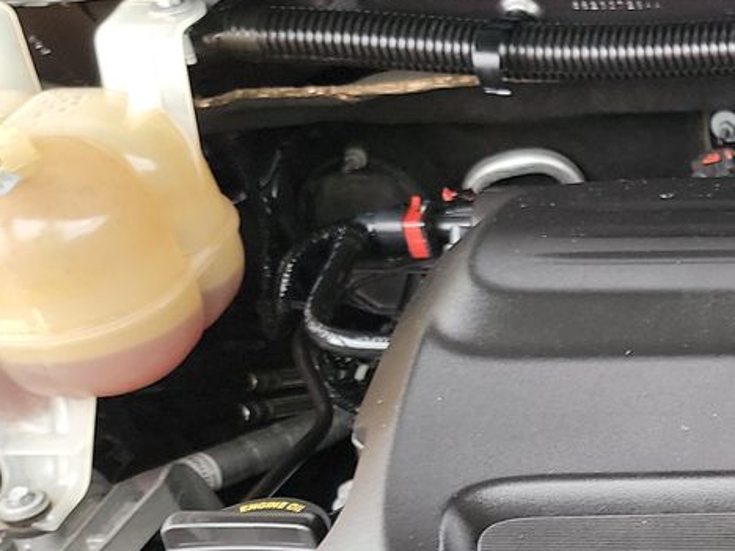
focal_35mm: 82
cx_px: 1087
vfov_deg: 17.4
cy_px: 592
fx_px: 1741
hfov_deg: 20.5
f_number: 1.8
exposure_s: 1/59
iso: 199
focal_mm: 6.7
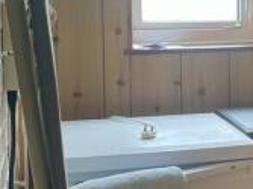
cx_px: 283
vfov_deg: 16.1
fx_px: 665
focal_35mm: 91
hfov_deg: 20.5
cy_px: 51
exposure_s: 1/100
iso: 100
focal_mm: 4.2
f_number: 1.6
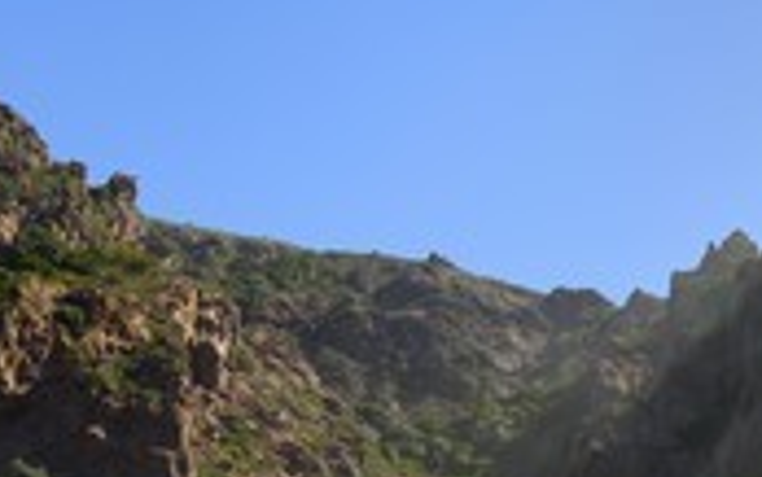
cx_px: 556
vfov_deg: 21.4
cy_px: 455
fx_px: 1226
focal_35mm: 59
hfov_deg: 33.9
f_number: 10
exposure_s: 1/640
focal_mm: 24
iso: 400
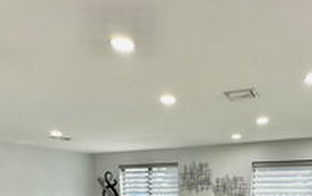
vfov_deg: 31.9
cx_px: 207
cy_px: 243
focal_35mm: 32
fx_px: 272
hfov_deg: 58.3
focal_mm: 2.22
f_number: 2.2
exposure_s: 1/120
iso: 125
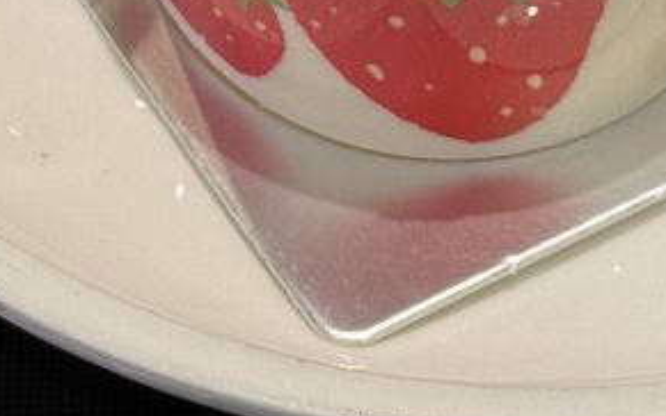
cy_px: -471
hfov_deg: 9.4
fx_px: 4067
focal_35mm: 224
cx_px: 190
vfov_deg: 5.7
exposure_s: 1/120
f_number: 1.78
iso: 80
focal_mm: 6.76
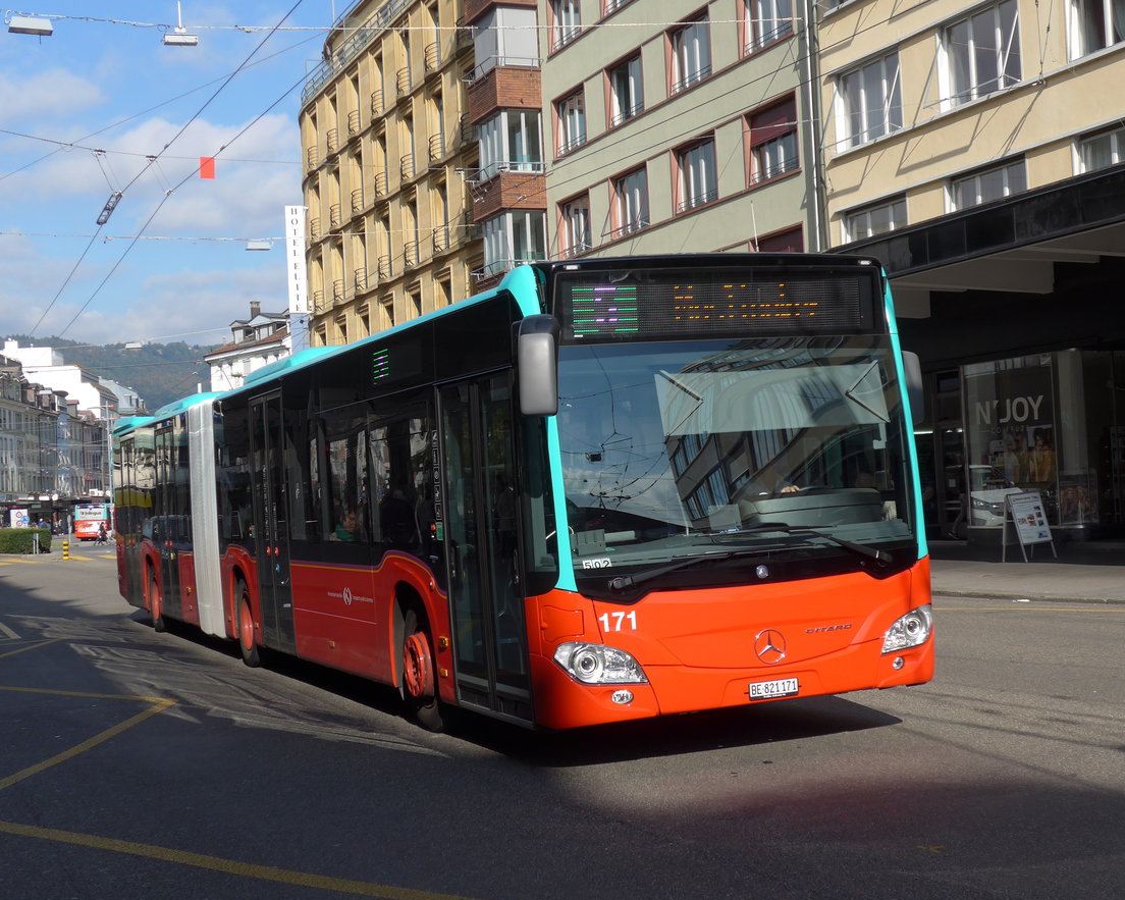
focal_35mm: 52
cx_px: 571
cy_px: 451
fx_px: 1731
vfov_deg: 29.1
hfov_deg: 36.0
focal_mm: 10.1
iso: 80
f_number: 3.2
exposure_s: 1/1000
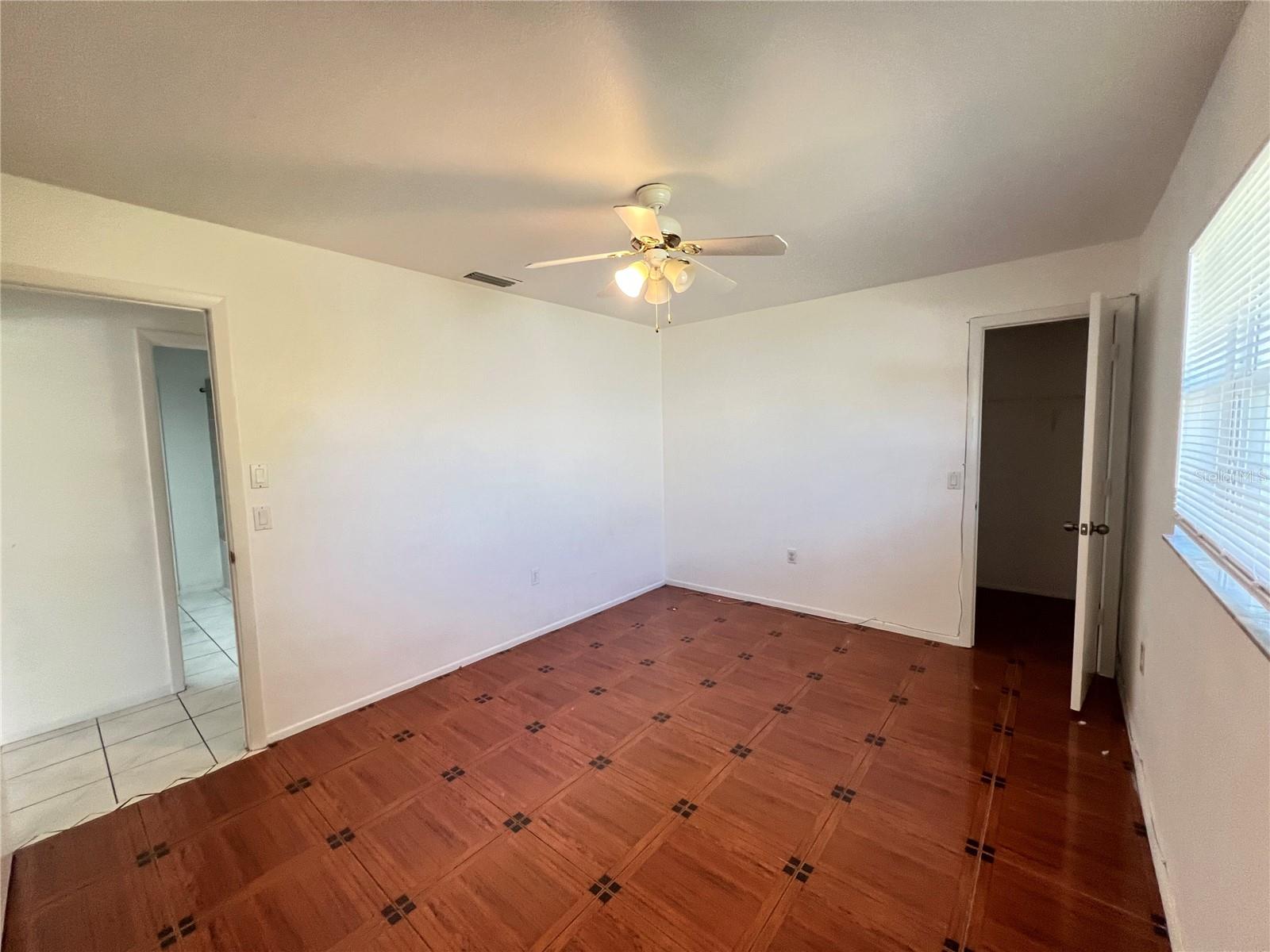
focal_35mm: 13
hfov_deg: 106.2
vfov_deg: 89.9
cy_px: 476
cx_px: 635
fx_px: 477
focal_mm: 1.57
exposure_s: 1/75
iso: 250
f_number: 1.8
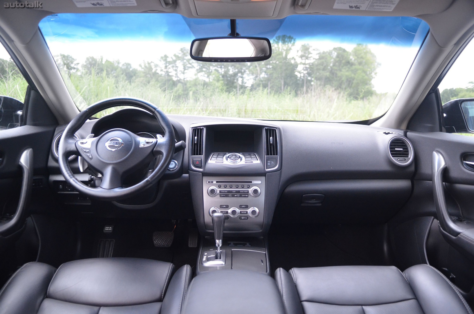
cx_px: 237
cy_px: 157
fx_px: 335
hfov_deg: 70.5
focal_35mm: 26
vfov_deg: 50.2
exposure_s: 1/200
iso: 1600
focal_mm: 17
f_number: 2.8
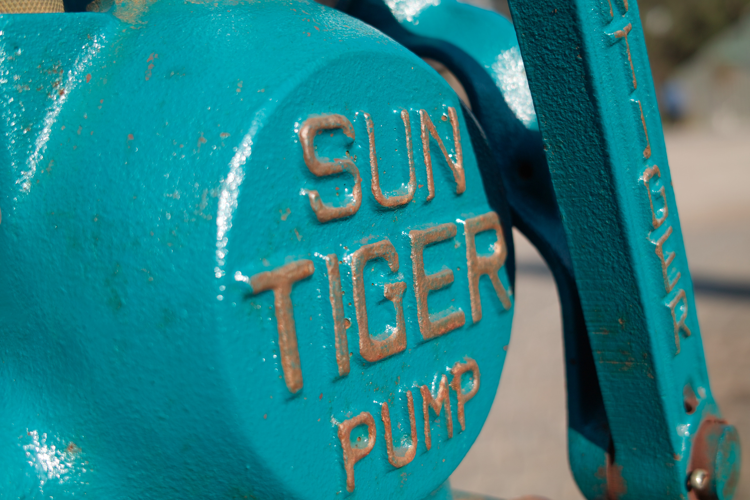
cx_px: 373
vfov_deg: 31.9
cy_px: 247
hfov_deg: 46.4
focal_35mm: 42
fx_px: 875
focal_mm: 24.2
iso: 100
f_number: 4
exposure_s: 1/500
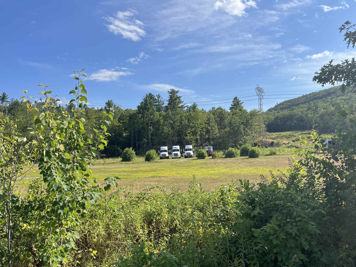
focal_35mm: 31
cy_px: 158
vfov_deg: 45.2
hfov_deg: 58.3
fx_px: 319
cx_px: 193
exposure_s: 1/3521
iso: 50
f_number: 1.6
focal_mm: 5.1
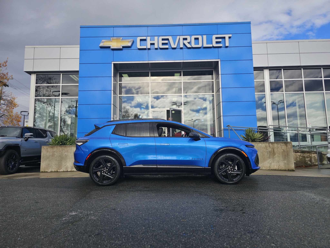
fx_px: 219
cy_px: 124
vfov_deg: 58.9
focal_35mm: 23
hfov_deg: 73.9
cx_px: 165
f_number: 1.7
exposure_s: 1/645
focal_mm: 6.3
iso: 10
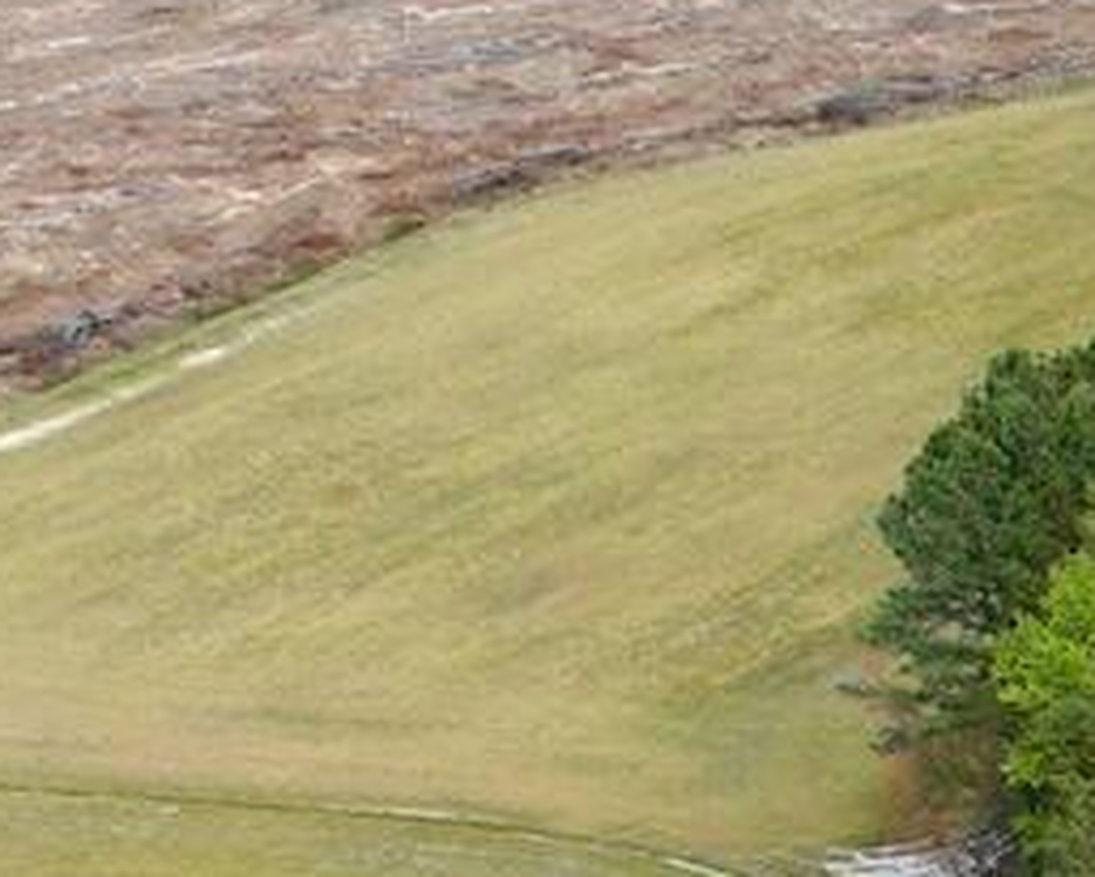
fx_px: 5676
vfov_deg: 8.3
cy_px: 1843
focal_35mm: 175
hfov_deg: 9.1
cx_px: 3178
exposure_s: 1/1000
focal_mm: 12.29
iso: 100
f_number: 2.8
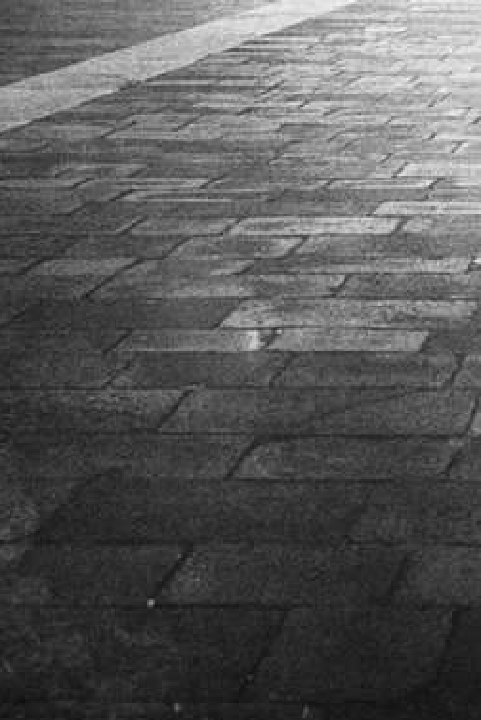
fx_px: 2120
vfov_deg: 18.2
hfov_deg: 12.7
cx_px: 554
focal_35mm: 106
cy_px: -176
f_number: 9
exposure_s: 1/125
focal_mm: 40
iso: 200
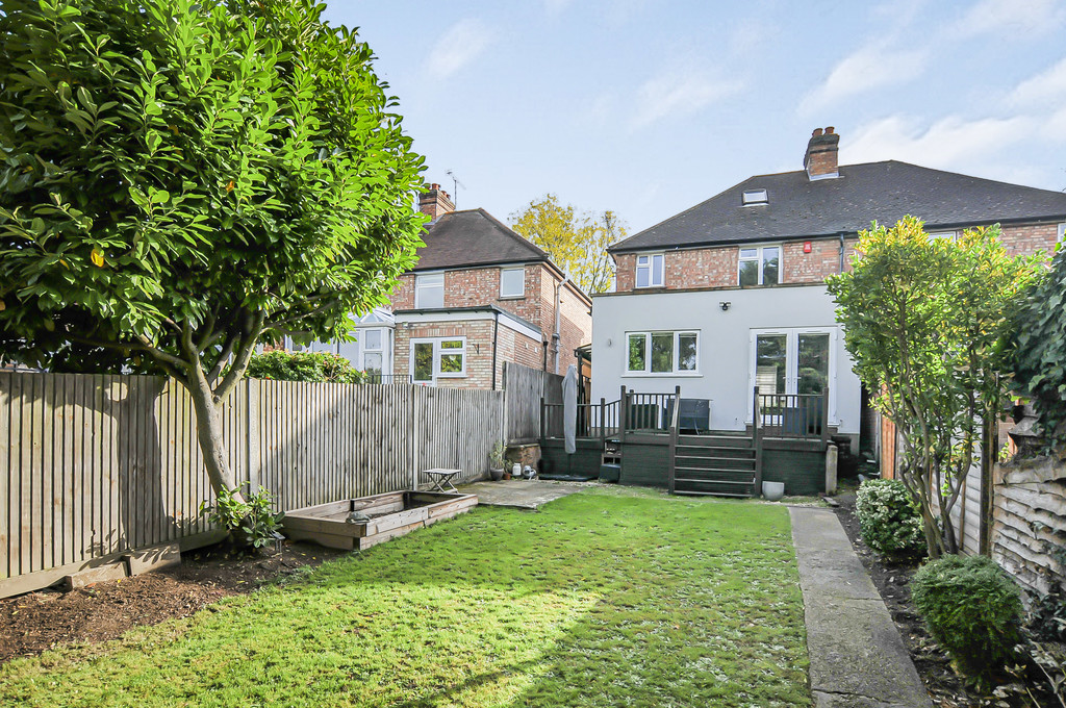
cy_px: 354
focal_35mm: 17
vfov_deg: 69.5
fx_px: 510
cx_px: 533
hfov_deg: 92.5
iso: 200
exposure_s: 1/500
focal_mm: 11.5
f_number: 5.6
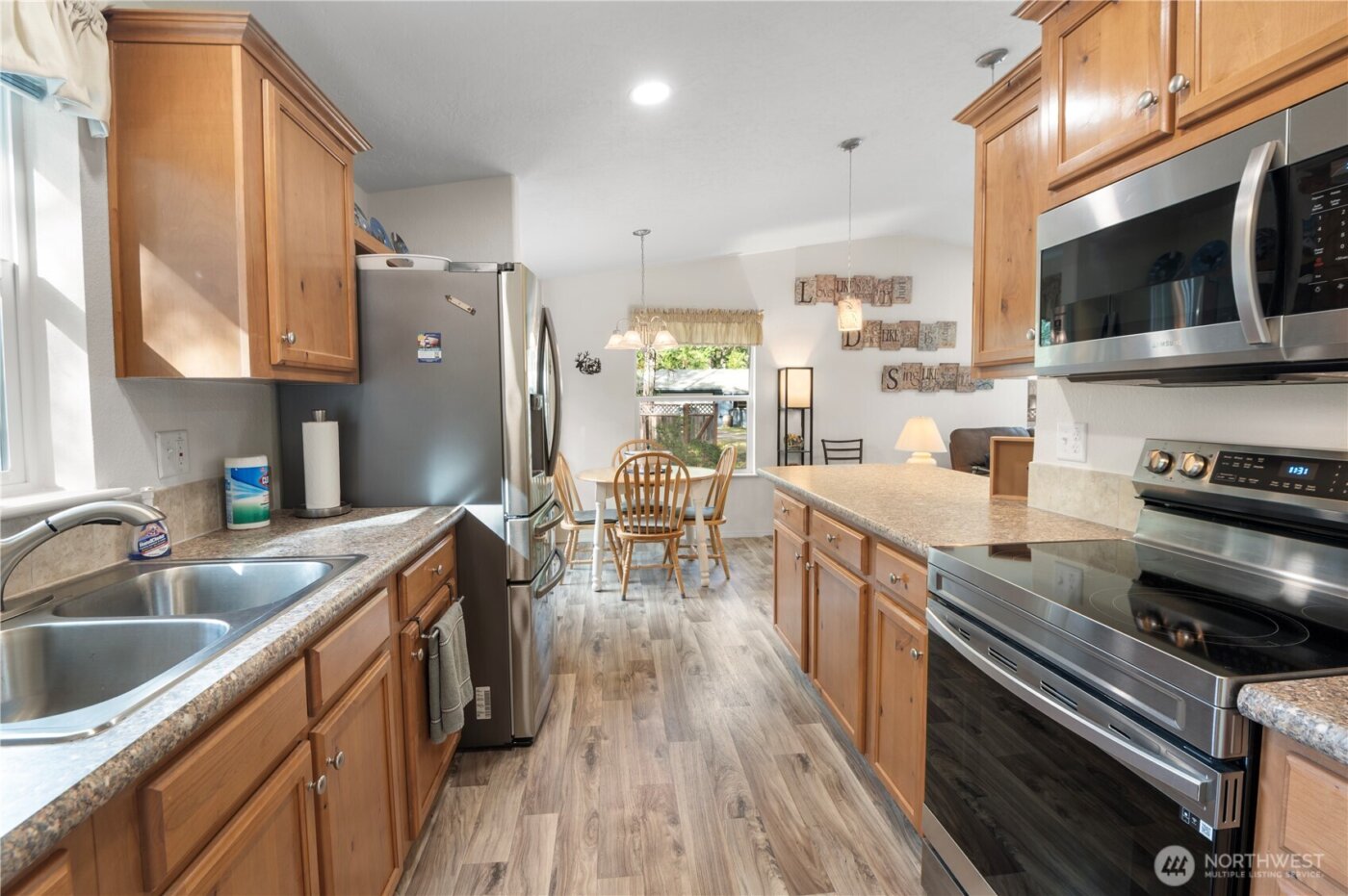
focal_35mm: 16
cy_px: 448
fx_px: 599
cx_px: 674
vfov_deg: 73.6
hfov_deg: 96.8
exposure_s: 6
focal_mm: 16
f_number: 8
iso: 100
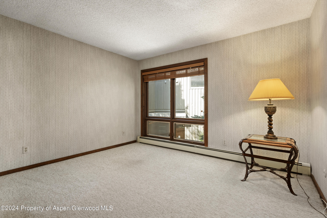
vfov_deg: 70.5
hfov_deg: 93.3
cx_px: 164
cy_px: 109
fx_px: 154
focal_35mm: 17
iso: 500
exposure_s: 1/10
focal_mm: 17
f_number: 7.1
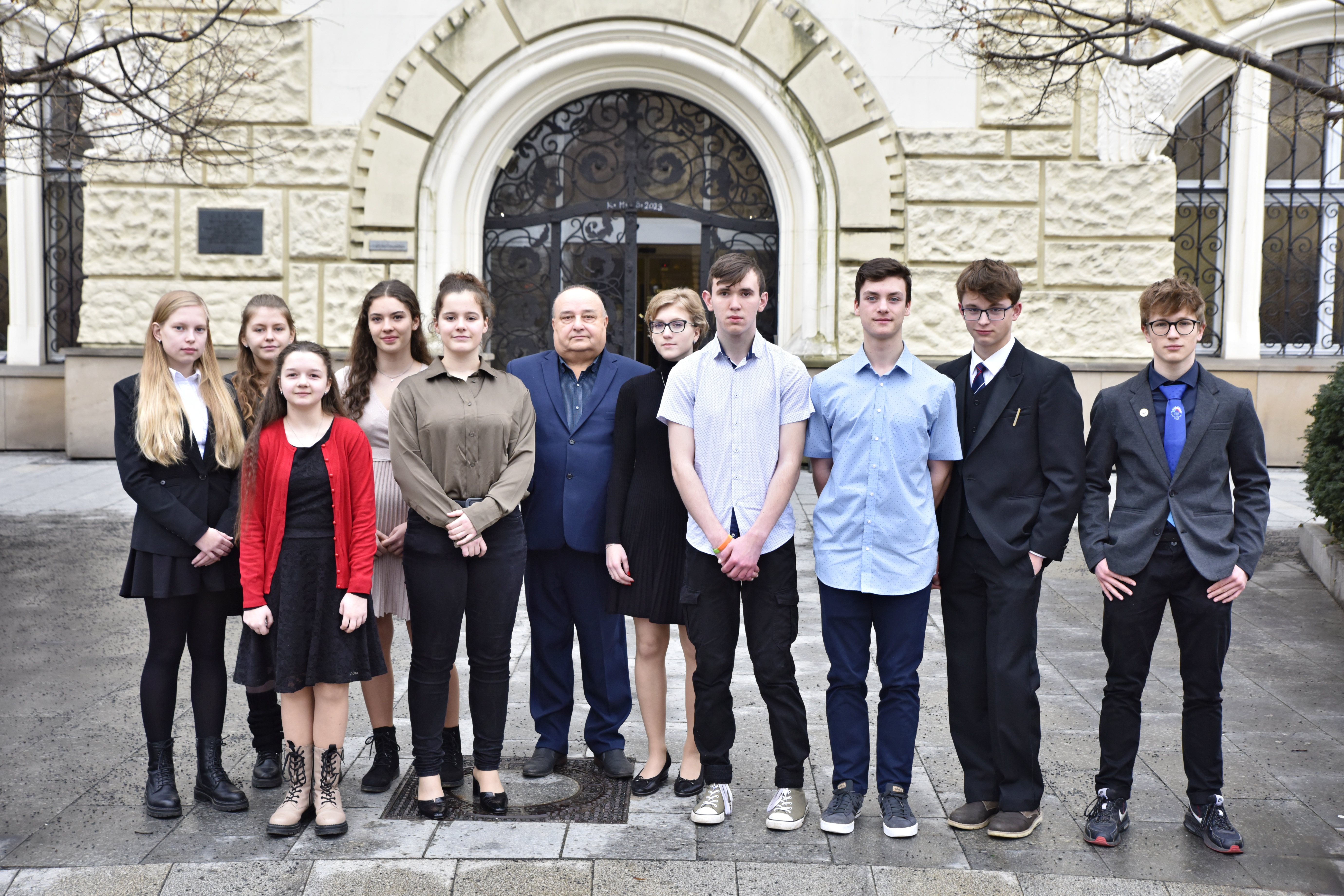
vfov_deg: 26.0
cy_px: 448
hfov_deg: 38.2
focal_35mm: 52
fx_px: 1941
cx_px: 672
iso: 1250
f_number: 6.3
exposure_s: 1/200
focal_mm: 52
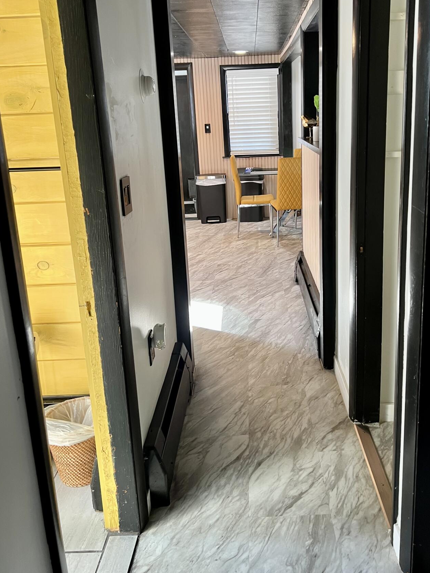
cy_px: 233
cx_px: 254
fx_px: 513
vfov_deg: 57.9
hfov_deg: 45.3
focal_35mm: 31
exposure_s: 1/60
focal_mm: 5.7
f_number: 1.5
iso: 125
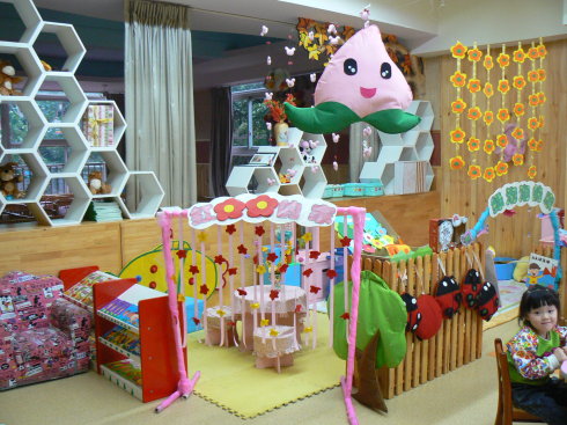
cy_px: 212
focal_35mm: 36
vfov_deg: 39.6
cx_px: 284
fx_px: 589
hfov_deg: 51.4
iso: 200
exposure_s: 1/25
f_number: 2.8
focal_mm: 6
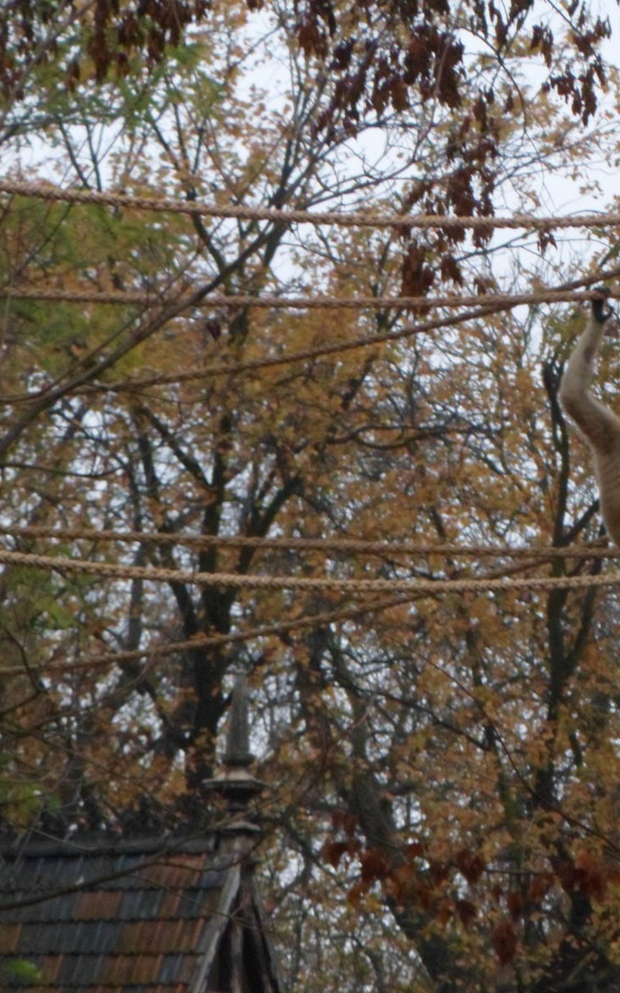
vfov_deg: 5.5
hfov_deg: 3.4
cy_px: 496
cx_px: 620
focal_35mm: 383
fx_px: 10359
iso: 640
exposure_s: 1/90
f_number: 5.9
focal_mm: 46.8
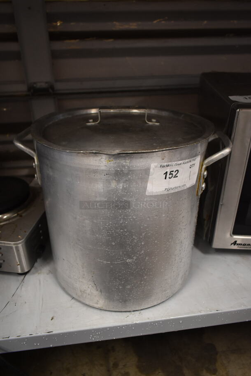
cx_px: 126
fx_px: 282
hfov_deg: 48.0
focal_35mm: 27
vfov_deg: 67.3
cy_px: 188
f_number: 3.5
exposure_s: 1/30
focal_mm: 18
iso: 900
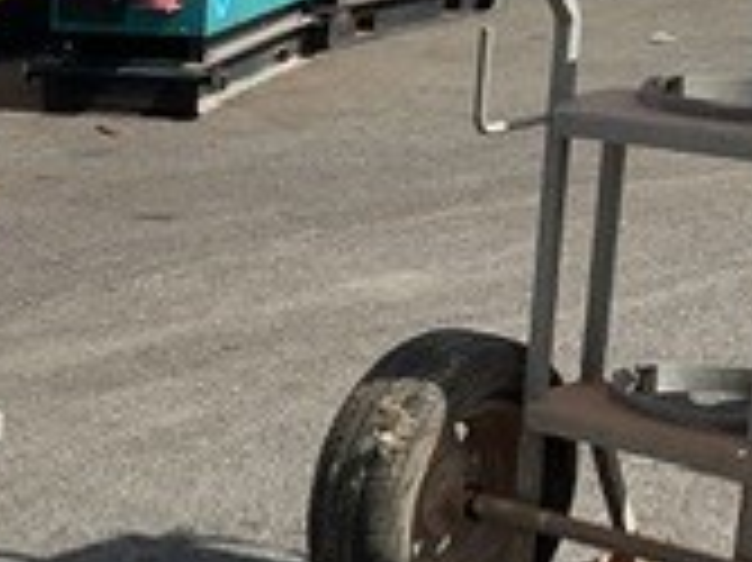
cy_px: 468
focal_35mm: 111
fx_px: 2410
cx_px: -423
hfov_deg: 16.0
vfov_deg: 13.2
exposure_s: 1/2320
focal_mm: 3
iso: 16
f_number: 1.8
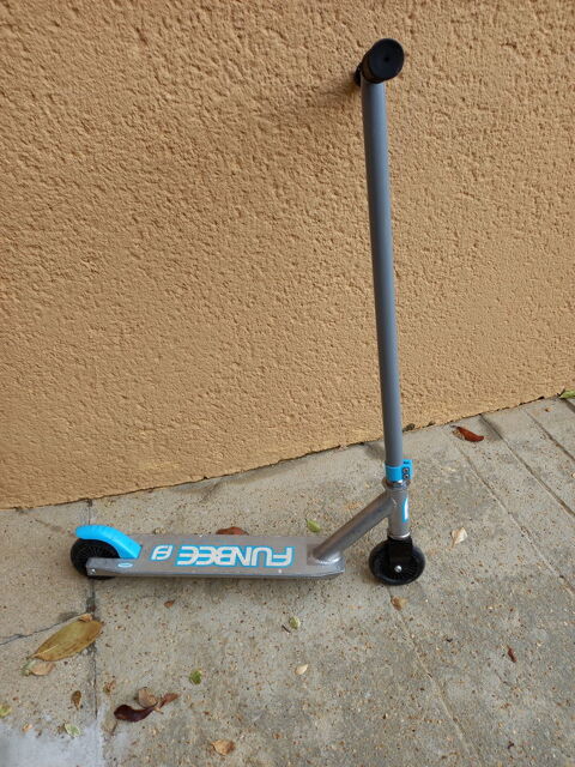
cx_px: 288
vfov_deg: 69.4
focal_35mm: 25
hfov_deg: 54.9
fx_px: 554
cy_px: 384
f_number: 2
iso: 25
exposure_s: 1/154
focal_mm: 4.6
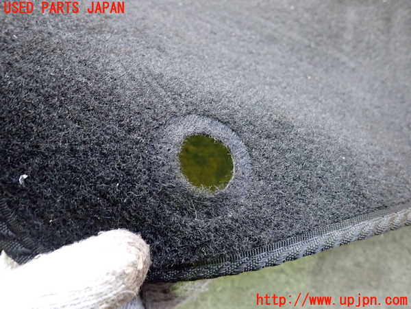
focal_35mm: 25
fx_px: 297
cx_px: 206
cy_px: 154
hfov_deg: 69.4
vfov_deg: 54.9
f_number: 2
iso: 500
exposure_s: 1/30
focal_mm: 4.5
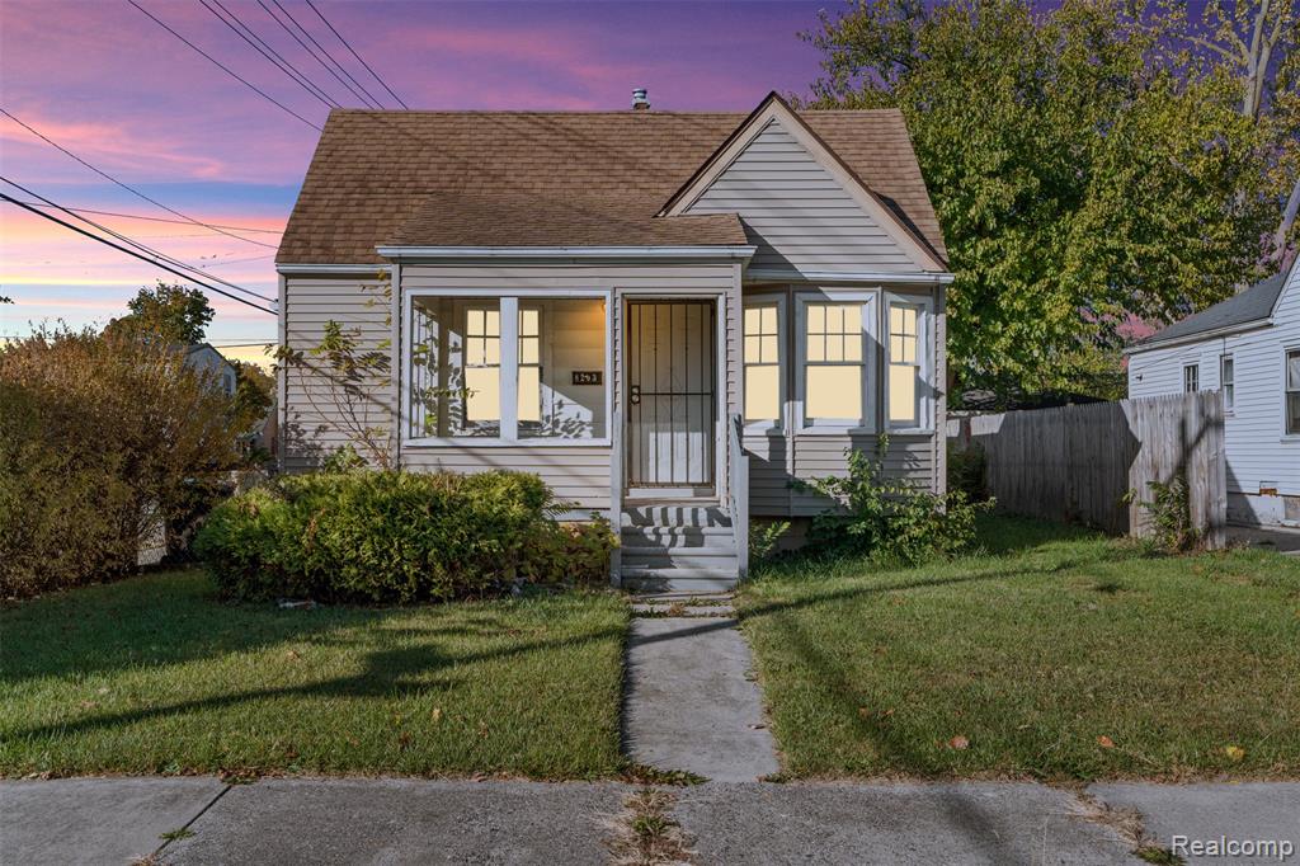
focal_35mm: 34
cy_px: 433
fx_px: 1227
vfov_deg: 38.9
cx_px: 650
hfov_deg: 55.8
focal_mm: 34
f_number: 8
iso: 400
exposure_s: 1/200
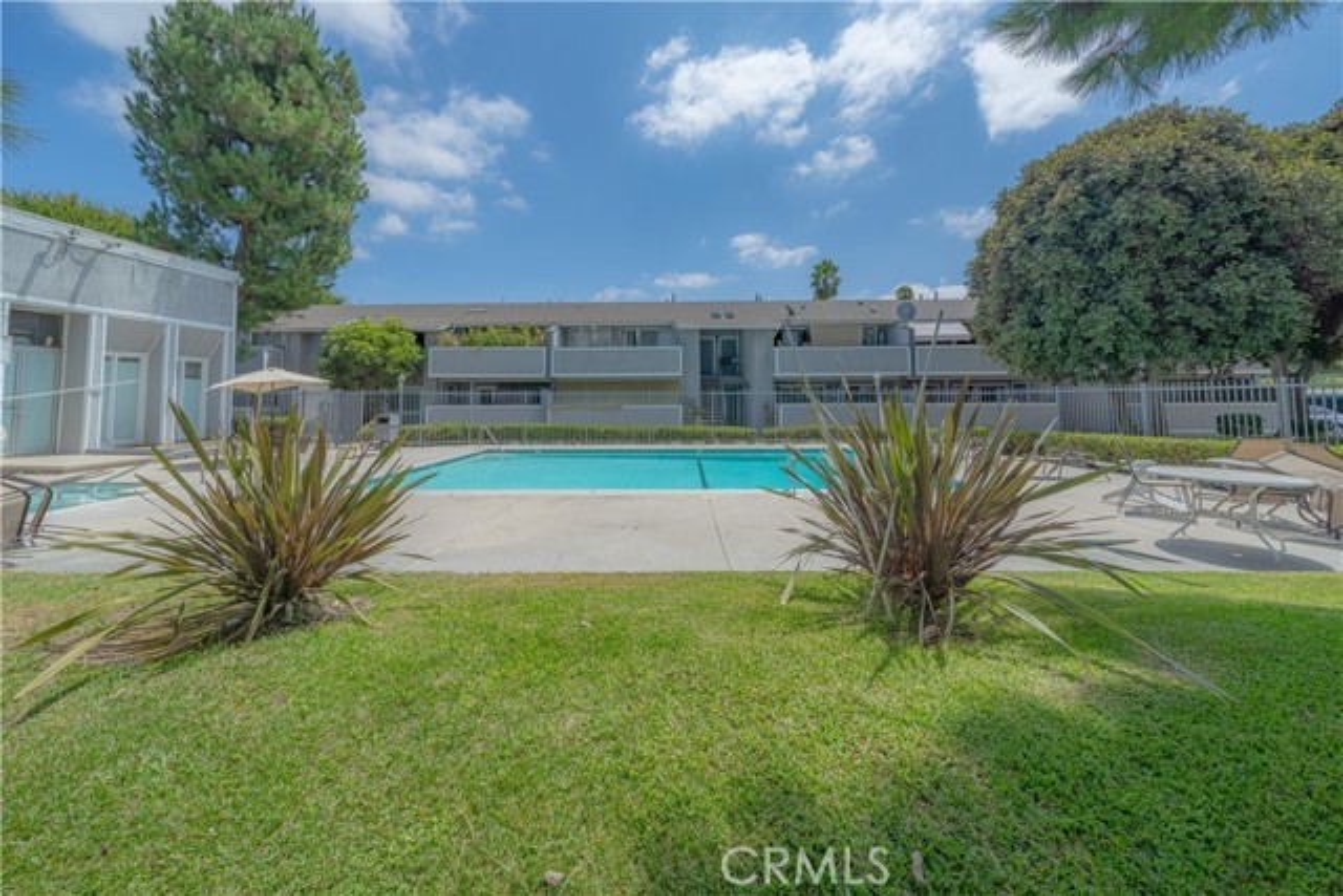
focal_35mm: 12
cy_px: 448
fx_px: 448
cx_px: 672
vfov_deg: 90.0
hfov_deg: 112.6
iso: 320
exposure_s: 1/1250
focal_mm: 12
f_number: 7.1
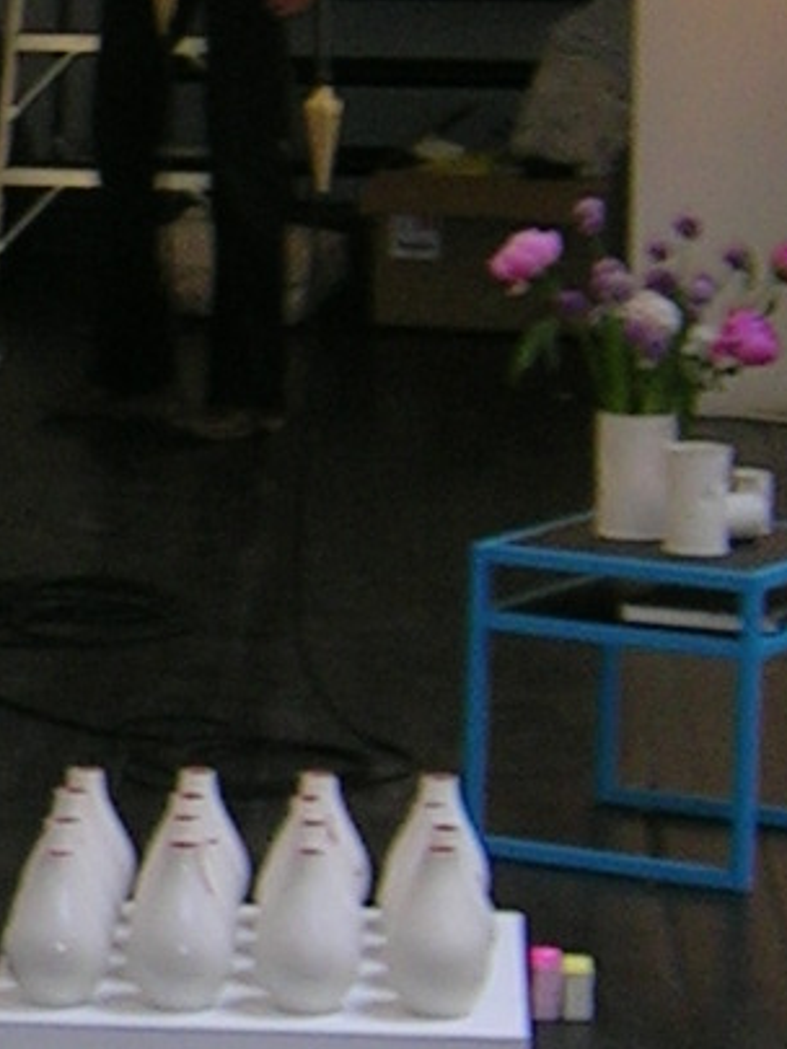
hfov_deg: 8.1
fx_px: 5363
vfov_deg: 11.1
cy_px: 142
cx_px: -665
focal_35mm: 177
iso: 50
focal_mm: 5.4
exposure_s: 1/30
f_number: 2.8
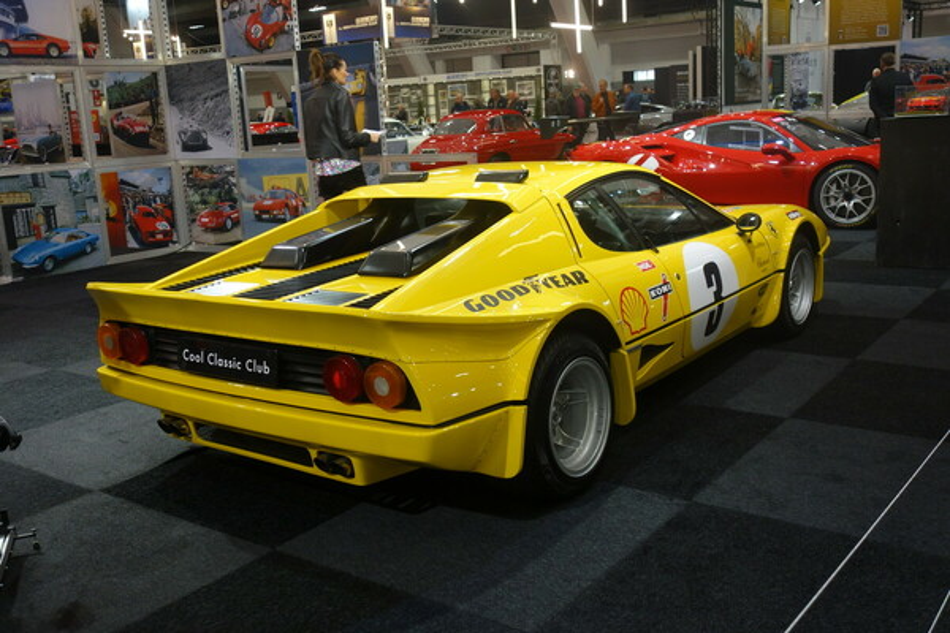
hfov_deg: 51.9
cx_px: 475
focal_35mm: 37
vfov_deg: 35.9
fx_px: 976
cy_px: 316
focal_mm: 13.58
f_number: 2.8
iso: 250
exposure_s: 1/40
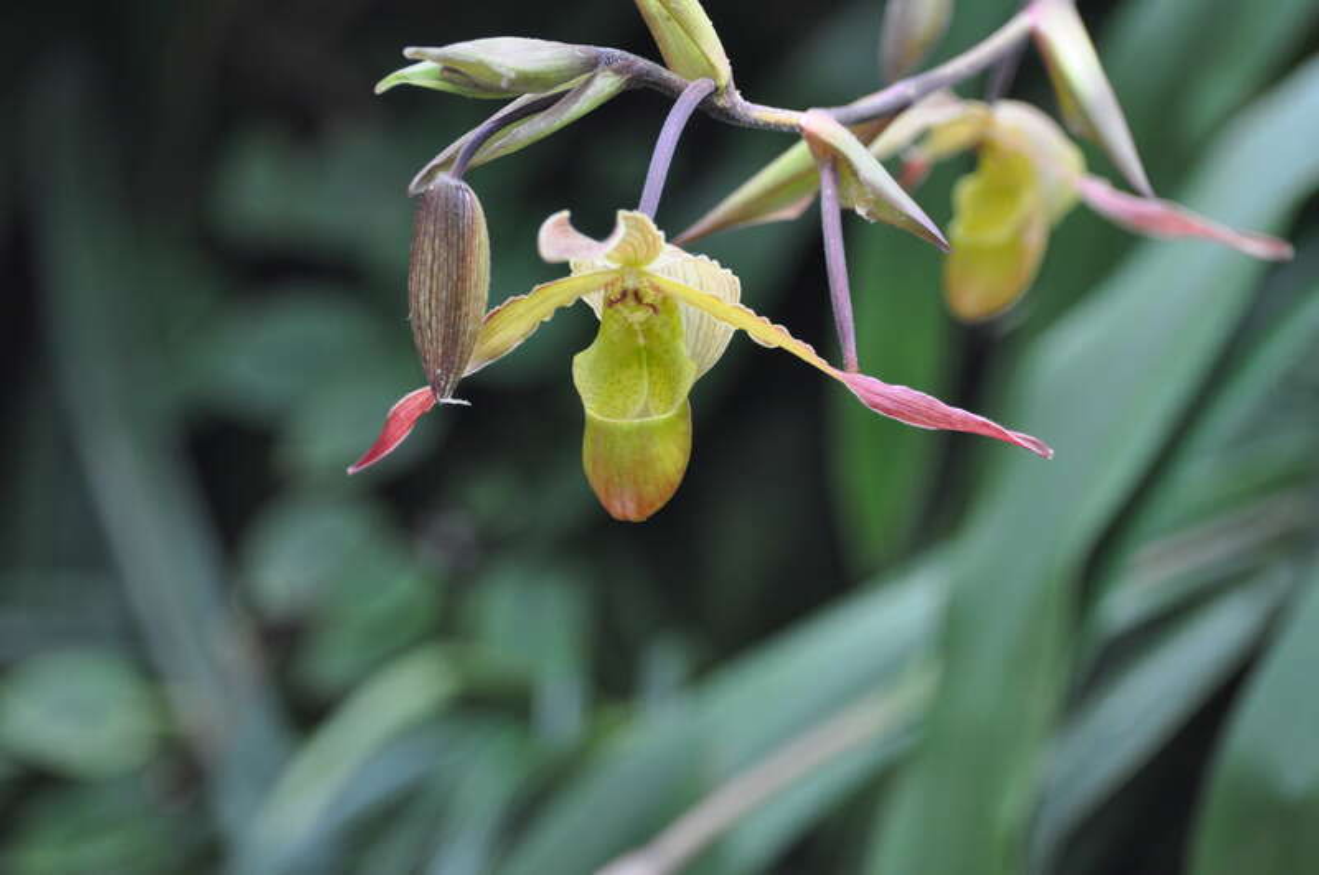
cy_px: 438
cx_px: 660
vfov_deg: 8.1
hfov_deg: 12.2
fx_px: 6147
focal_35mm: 168
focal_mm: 112
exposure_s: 1/60
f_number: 4.8
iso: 560
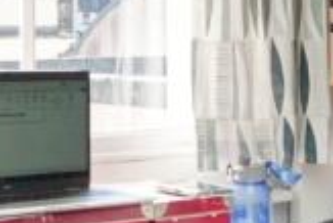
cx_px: 243
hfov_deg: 19.0
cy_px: 65
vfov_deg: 12.8
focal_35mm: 107
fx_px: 991
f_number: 9
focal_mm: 17
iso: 640
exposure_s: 1/250
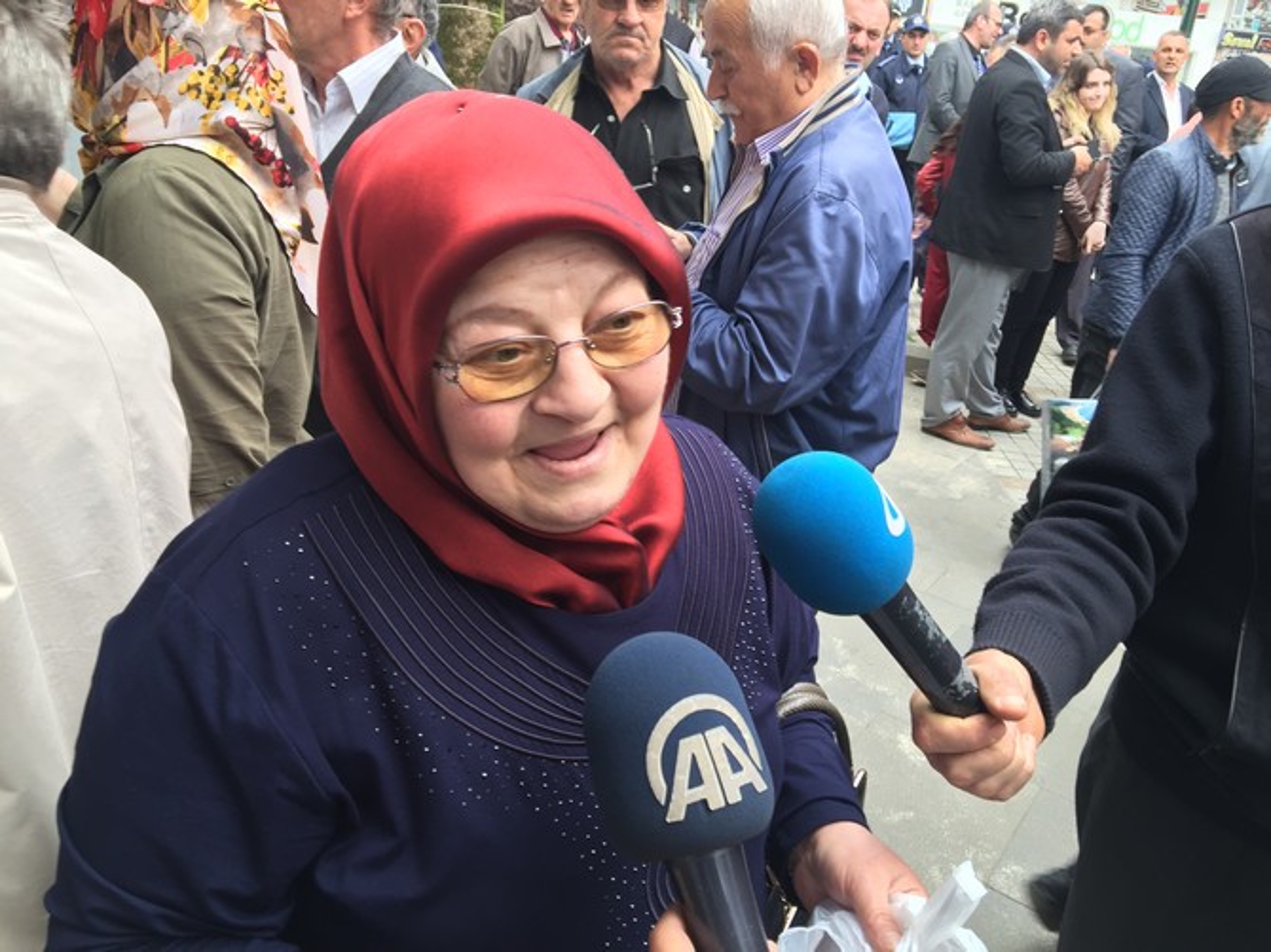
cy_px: 476
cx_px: 636
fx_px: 1064
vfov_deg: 48.2
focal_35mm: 29
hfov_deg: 61.7
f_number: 2.2
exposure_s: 1/50
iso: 32
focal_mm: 4.15
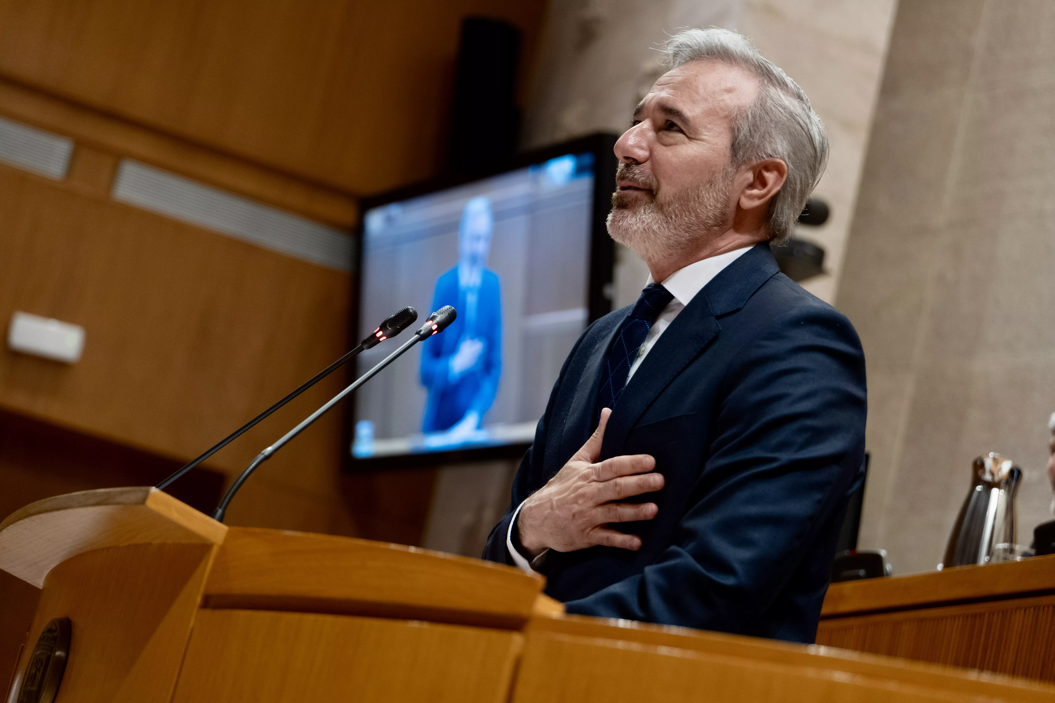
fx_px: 2637
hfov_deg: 22.6
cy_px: 352
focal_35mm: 90
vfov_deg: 15.2
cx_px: 528
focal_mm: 90
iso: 1600
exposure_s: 1/160
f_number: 4
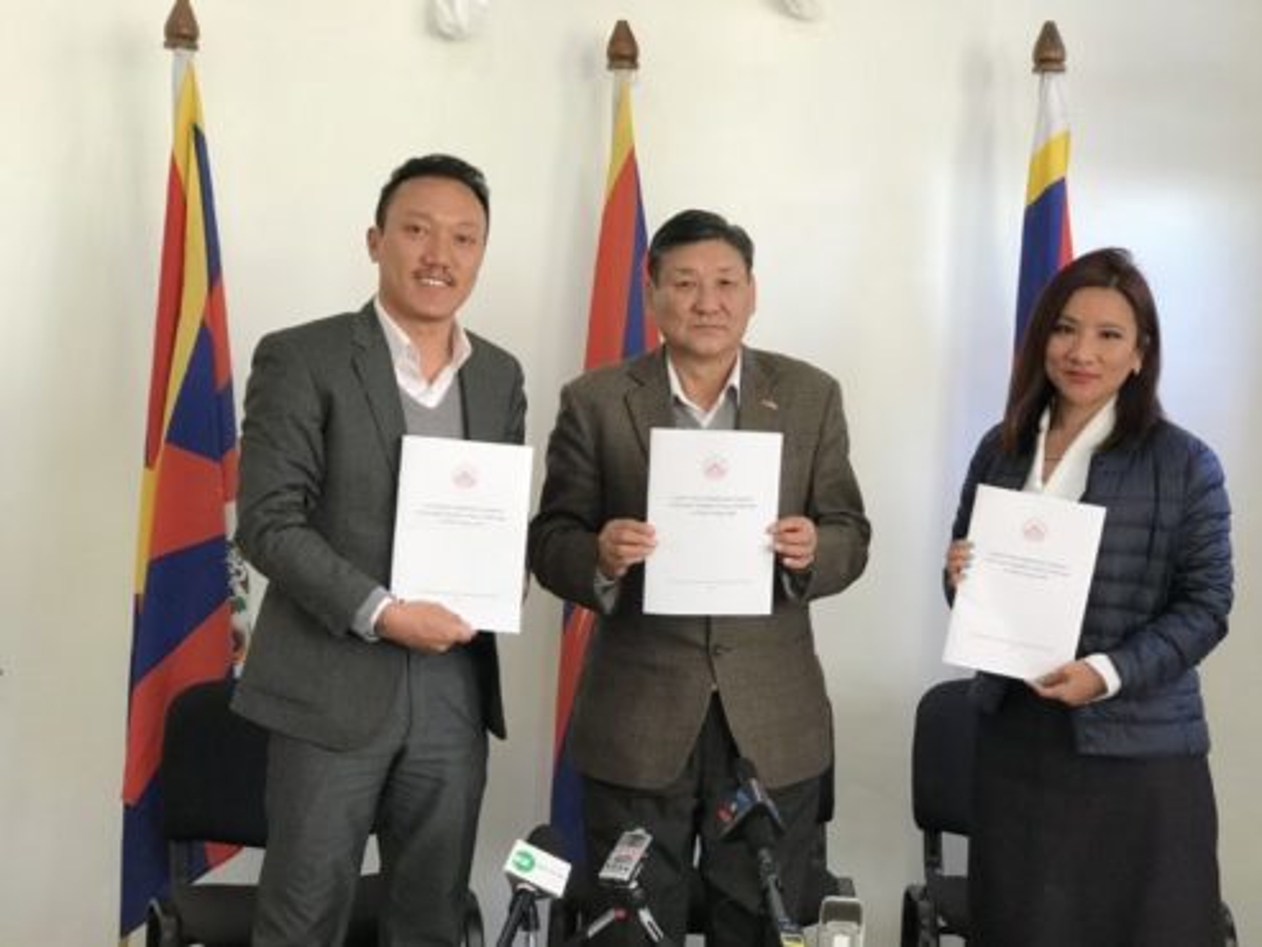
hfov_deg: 33.8
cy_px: 474
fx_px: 2079
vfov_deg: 25.7
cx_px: 631
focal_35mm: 57
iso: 100
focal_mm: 6.6
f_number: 2.8
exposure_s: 1/50
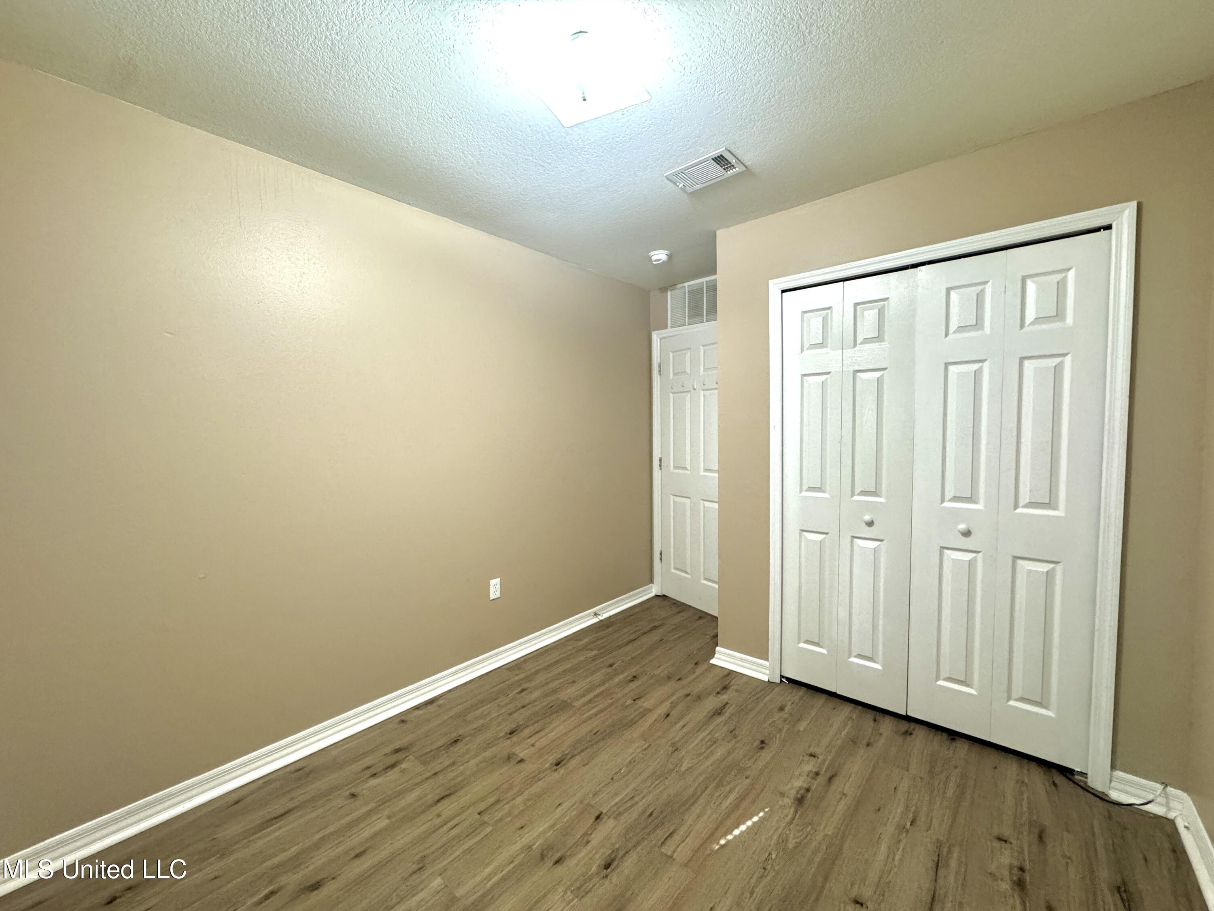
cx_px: 607
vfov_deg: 85.7
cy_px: 456
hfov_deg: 102.1
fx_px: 491
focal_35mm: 14
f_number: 2.2
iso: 320
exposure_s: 1/60
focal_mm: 2.22
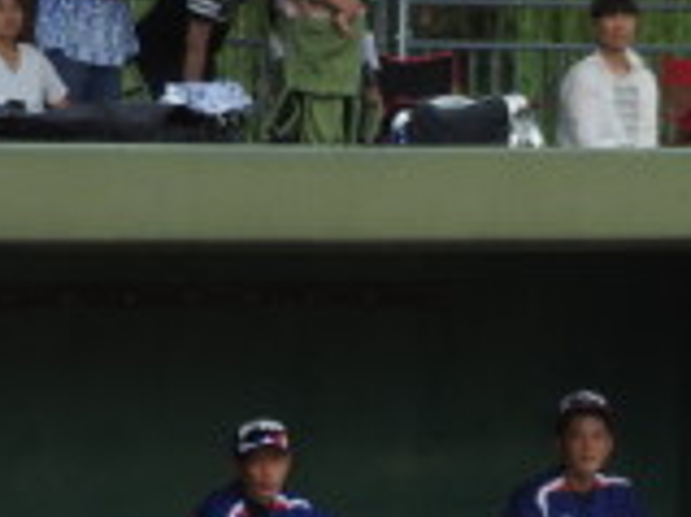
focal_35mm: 641
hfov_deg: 3.1
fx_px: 12786
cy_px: 947
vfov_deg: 2.3
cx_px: 921
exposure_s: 1/320
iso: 100
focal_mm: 30.5
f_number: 5.2
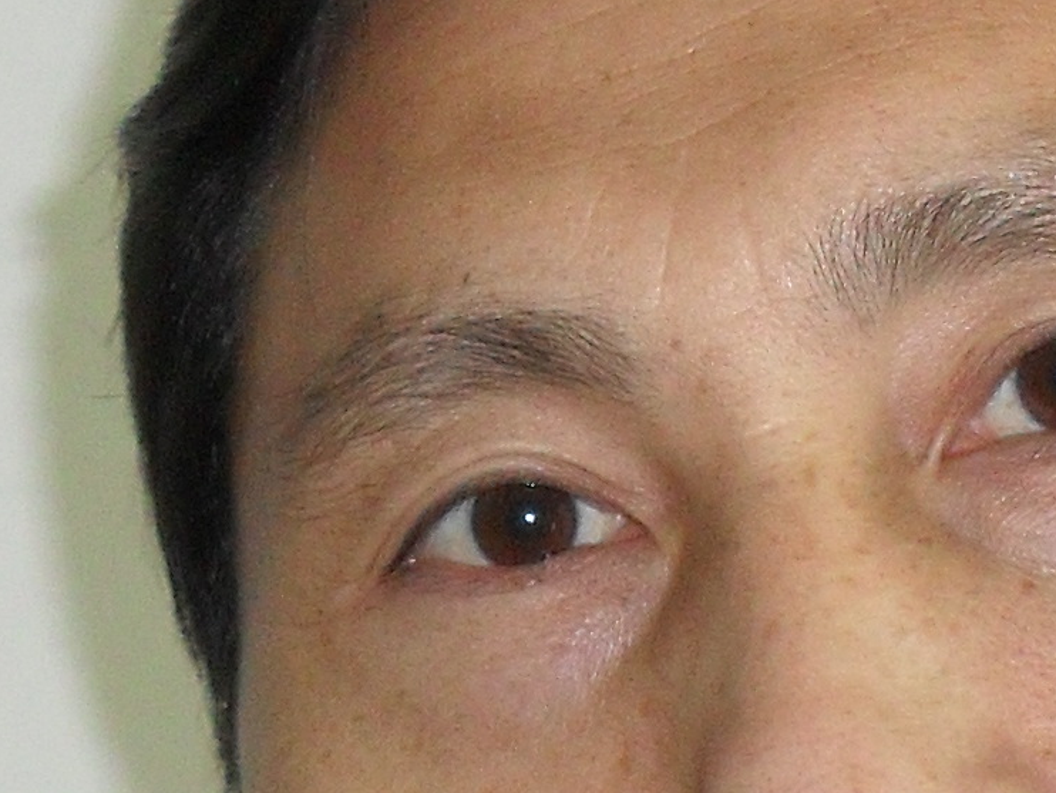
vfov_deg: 8.5
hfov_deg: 11.5
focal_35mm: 172
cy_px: 1079
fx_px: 5249
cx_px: 723
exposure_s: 1/45
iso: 200
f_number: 3.2
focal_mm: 6.3
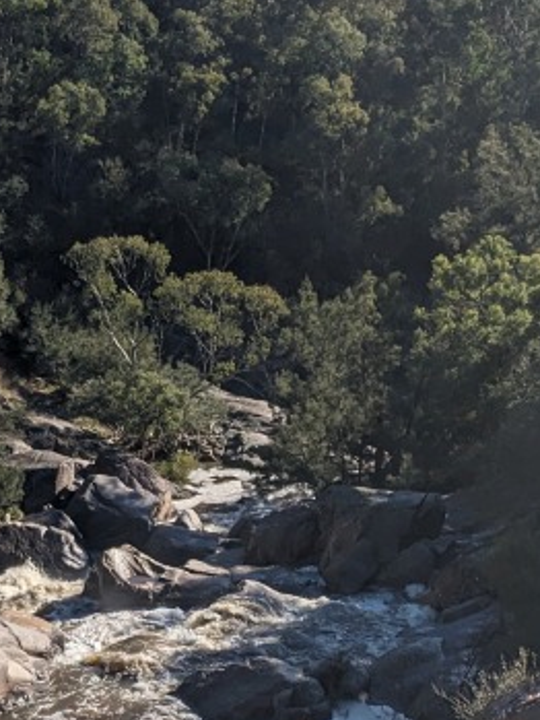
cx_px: 205
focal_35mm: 80
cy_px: 587
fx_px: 1663
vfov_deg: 24.0
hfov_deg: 18.4
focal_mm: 4.38
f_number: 1.73
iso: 58
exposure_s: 1/3891
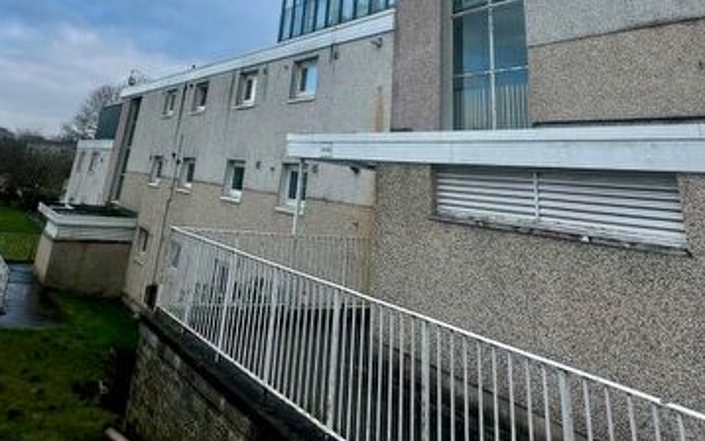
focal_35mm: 29
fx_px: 557
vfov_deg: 35.5
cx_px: 319
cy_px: -66
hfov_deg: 64.5
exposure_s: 1/1276
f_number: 2.2
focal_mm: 2.22
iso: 50
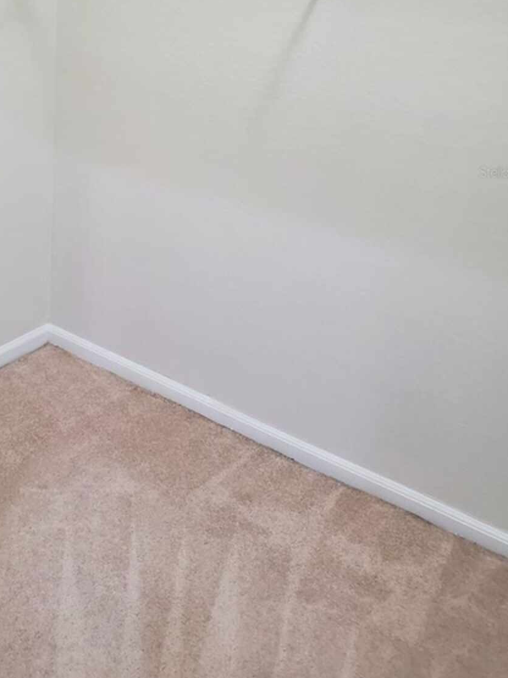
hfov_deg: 35.4
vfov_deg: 45.2
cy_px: 172
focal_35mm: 40
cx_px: 150
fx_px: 783
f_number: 2.4
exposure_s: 1/40
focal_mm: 4.3
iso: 200
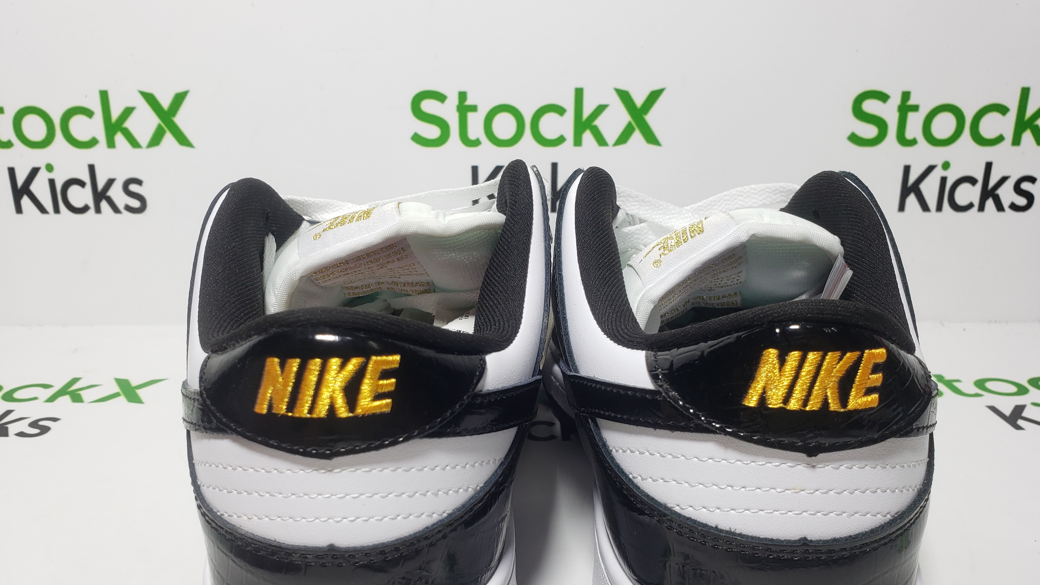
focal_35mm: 29
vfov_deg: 39.9
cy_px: 372
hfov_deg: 66.1
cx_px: 523
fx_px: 800
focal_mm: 4.3
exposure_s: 1/169
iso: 50
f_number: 2.4
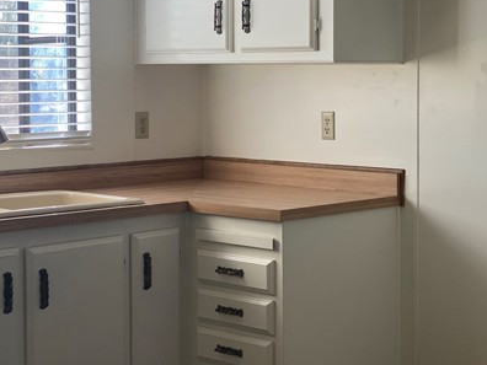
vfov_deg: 17.5
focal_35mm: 84
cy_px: 119
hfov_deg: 23.2
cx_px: 294
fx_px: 1182
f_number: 2
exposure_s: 1/120
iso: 50
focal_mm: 6
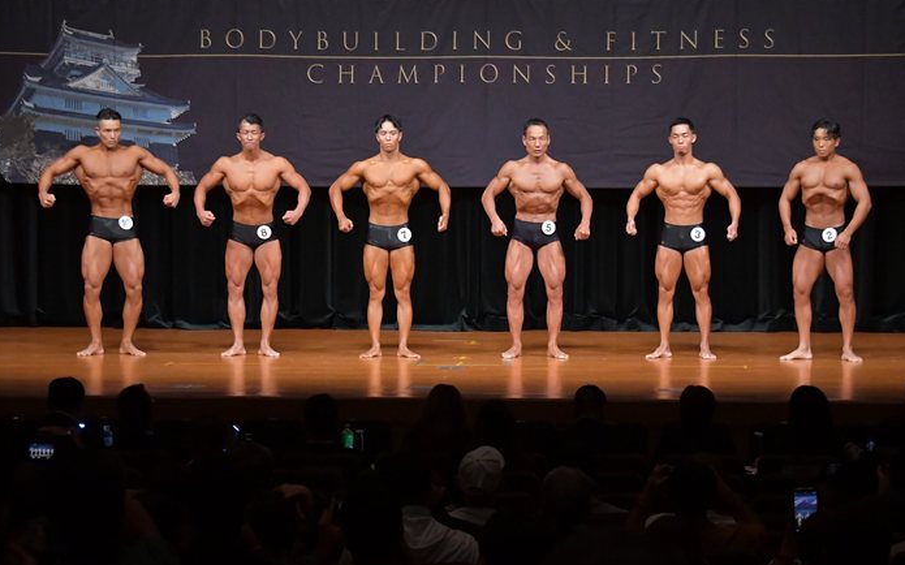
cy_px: 306
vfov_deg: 9.8
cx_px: 456
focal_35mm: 133
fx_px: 3280
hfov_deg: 15.7
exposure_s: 1/400
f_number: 5.6
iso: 5000
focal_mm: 78
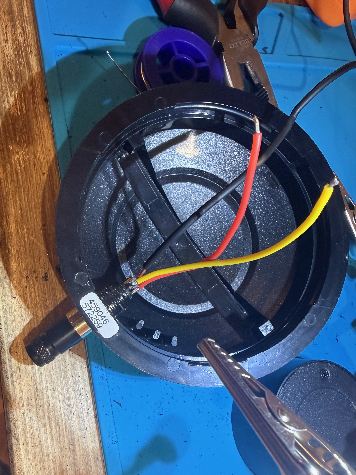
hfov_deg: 56.8
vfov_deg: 71.6
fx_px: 329
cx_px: 178
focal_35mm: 24
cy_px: 238
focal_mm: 2.22
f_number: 2.2
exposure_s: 1/50
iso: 320
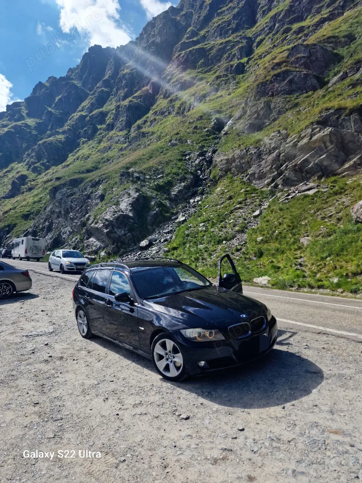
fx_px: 321
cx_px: 181
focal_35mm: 23
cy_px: 242
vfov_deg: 73.9
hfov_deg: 58.9
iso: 50
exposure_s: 1/1250
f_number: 1.8
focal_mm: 6.4
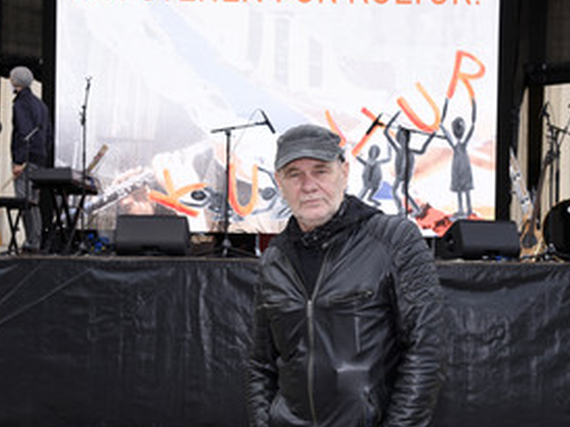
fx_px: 1250
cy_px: 269
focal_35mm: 76
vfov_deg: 19.3
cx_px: 290
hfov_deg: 25.7
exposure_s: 1/160
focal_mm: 48
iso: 250
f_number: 8
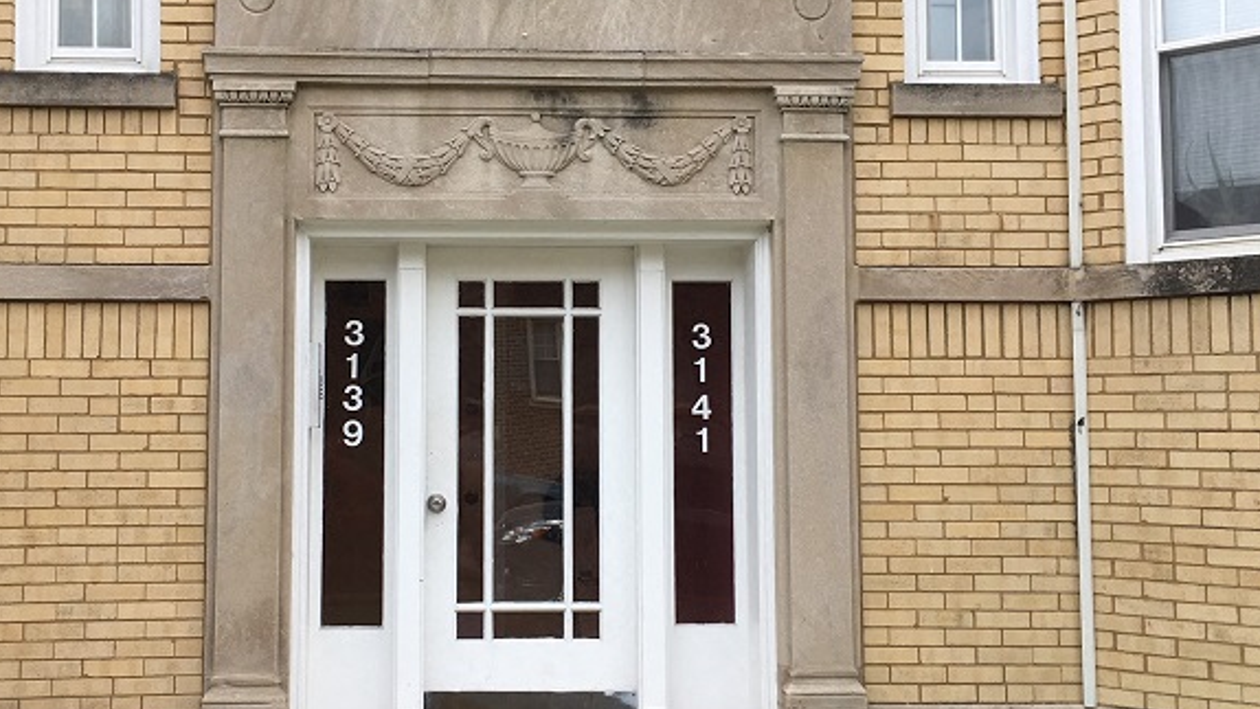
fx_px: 1470
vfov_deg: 27.1
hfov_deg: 46.2
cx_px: 516
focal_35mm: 44
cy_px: 301
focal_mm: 4.15
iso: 25
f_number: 2.2
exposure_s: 1/916
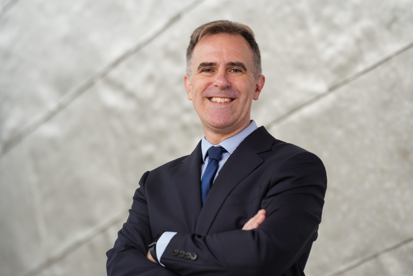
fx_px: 1549
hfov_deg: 15.2
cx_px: 206
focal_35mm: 135
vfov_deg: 10.2
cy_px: 138
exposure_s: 1/60
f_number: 2.8
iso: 200
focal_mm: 135
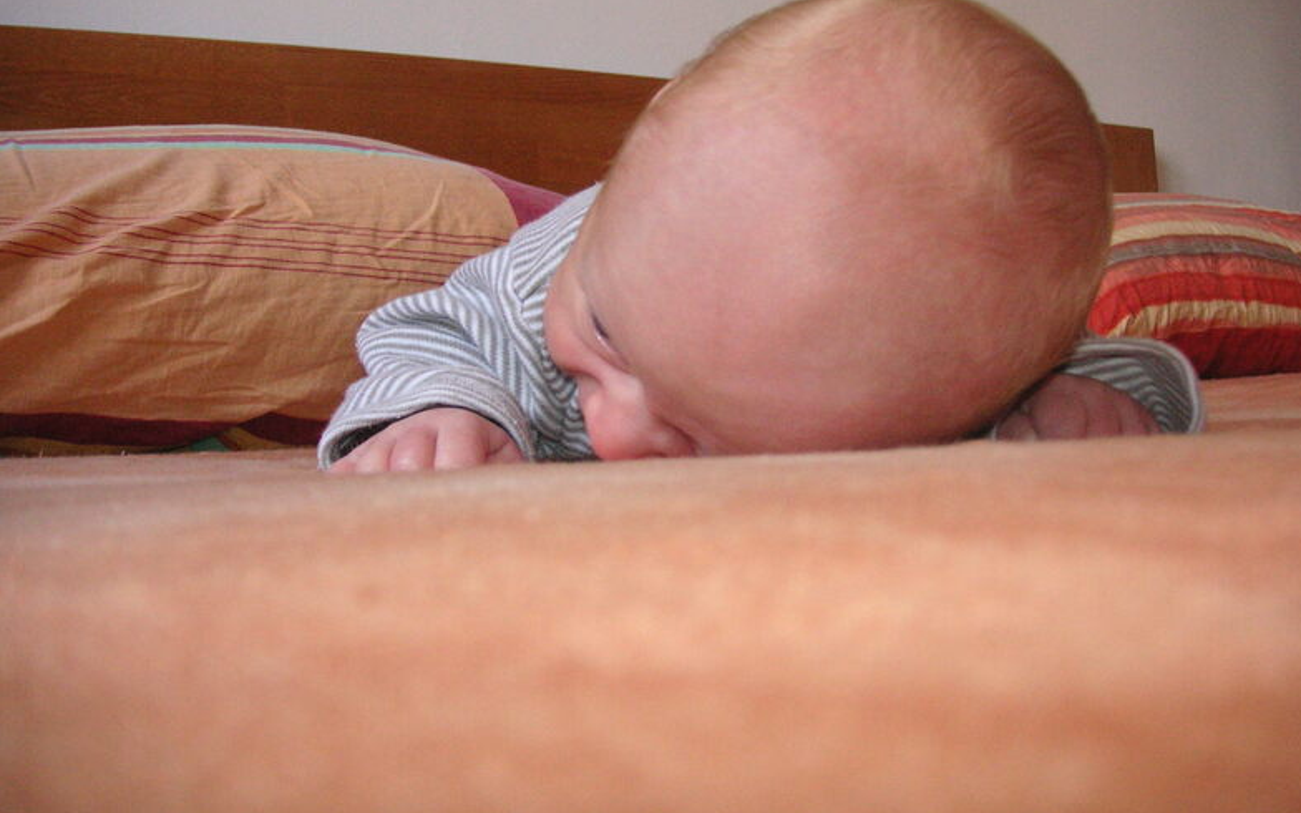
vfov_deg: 31.9
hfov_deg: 49.3
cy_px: 332
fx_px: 1418
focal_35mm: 40
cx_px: 662
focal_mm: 6.1
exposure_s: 1/45
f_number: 2.8
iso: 160
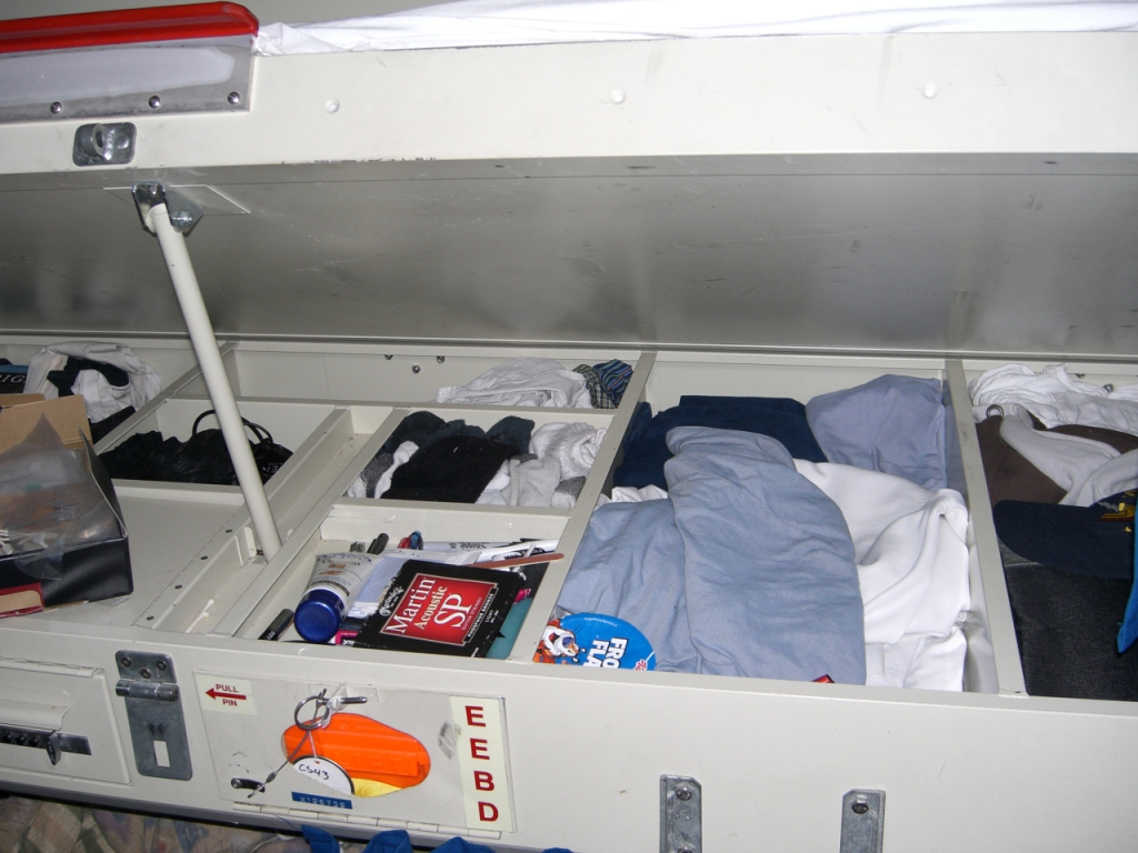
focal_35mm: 38
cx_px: 569
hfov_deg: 49.0
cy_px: 426
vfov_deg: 37.7
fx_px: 1249
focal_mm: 7.9
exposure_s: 1/60
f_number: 2.8
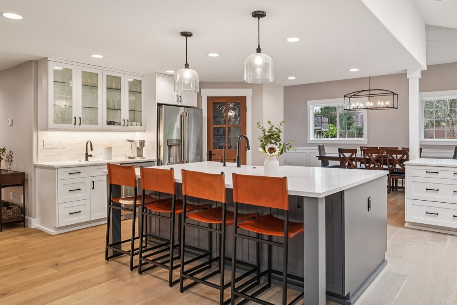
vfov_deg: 53.1
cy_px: 148
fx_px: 305
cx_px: 250
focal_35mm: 24
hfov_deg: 73.6
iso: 1600
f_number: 8
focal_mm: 16
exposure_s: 1/30
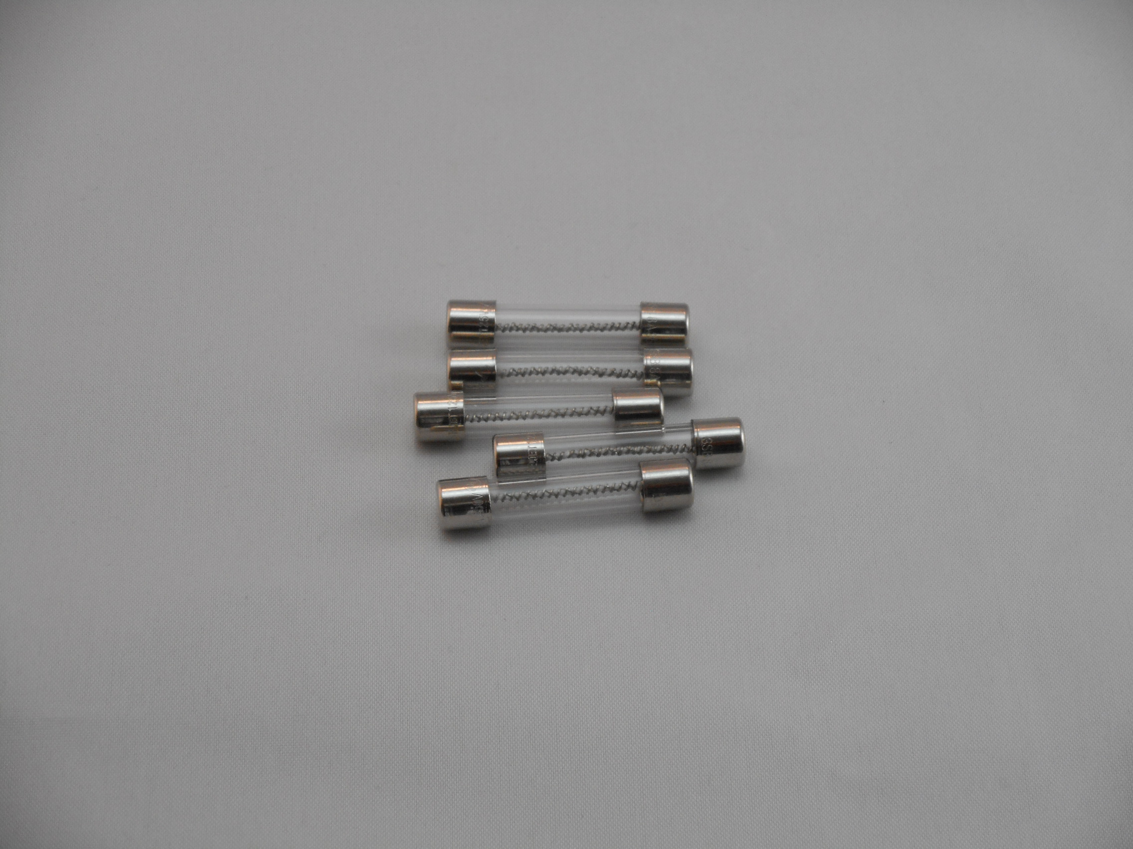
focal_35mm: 102
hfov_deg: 19.3
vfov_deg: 14.5
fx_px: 3339
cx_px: 566
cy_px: 424
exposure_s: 1/60
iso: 280
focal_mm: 18.2
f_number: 5.8
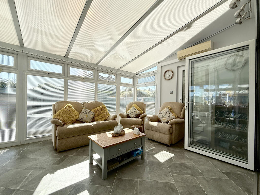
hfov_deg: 102.1
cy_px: 98
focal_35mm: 14
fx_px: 105
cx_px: 130
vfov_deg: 85.7
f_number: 2.2
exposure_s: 1/1145
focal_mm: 2.22
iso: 64
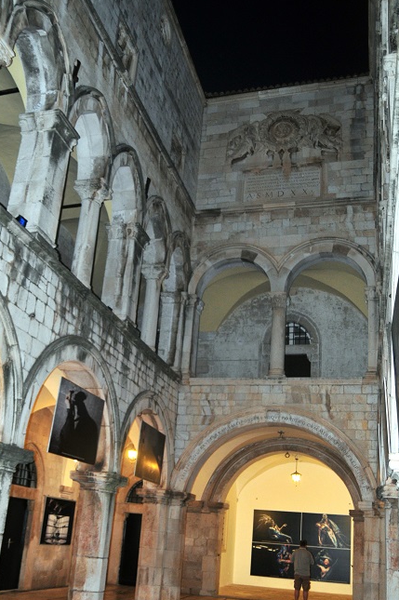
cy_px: 324
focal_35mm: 36
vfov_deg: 53.5
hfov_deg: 37.1
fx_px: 594
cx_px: 179
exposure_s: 1/60
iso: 400
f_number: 2.8
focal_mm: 17
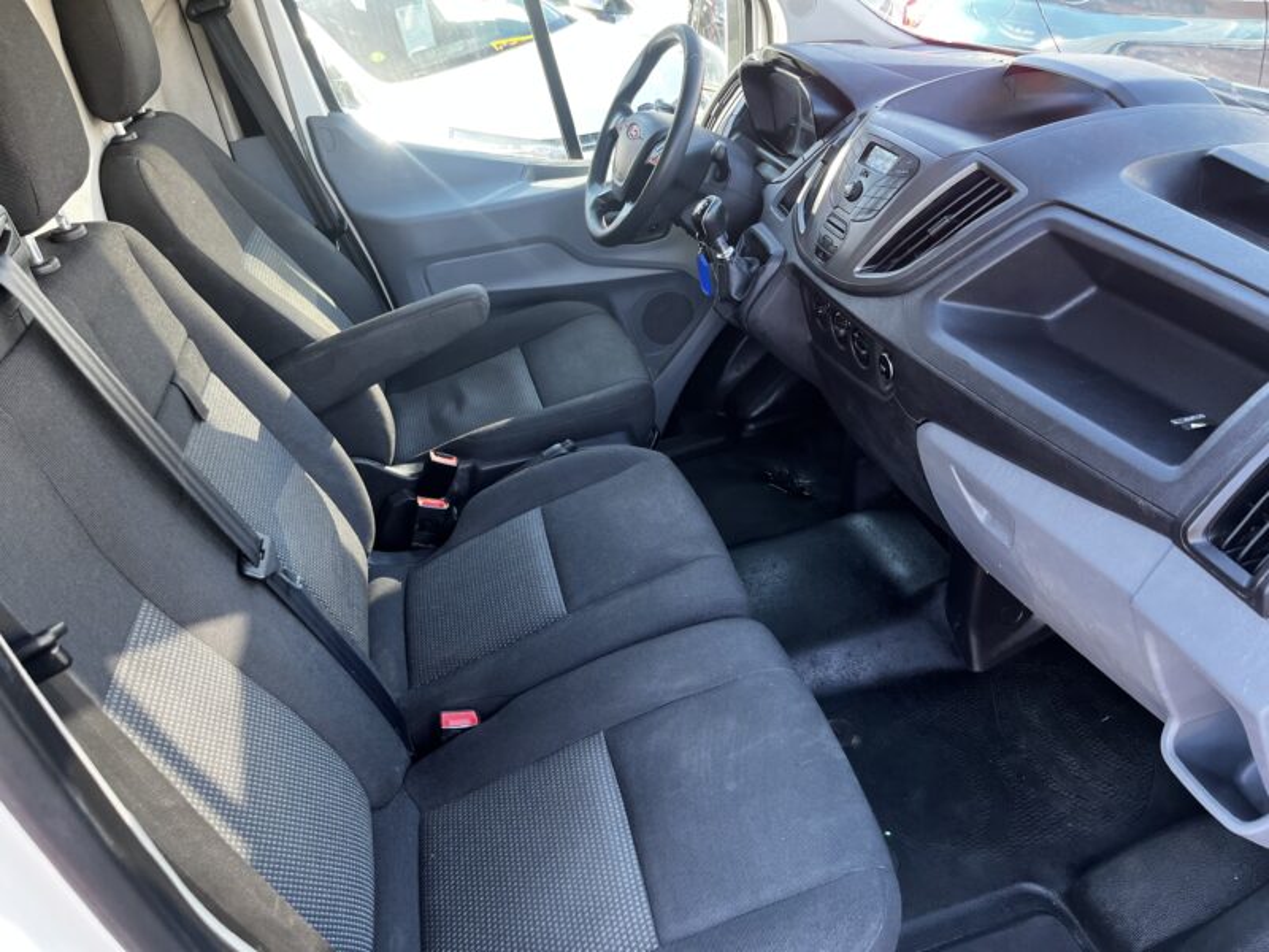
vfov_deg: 53.1
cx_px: 634
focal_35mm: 26
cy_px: 476
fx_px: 953
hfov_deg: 67.3
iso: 125
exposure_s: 1/121
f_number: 1.6
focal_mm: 5.1
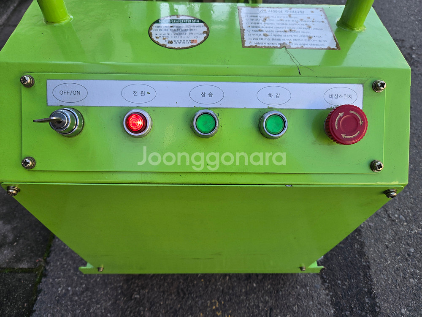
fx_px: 280
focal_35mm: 23
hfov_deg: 73.9
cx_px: 211
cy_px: 158
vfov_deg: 58.9
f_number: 1.8
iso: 80
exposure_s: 1/790
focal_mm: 5.4
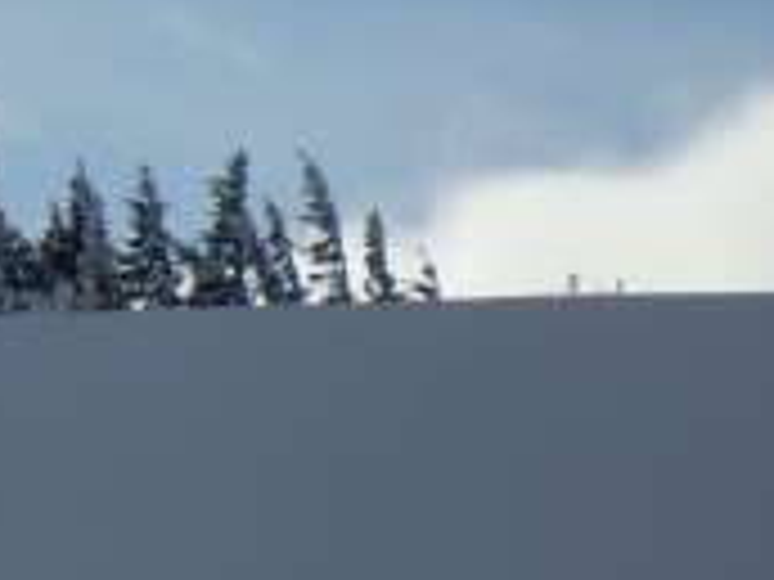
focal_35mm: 1546
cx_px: 130
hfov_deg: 1.3
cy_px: 198
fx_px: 34568
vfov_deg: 1.0
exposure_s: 1/640
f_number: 6.4
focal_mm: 129
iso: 80
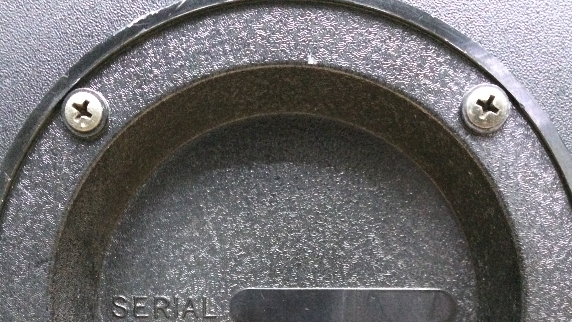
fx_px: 652
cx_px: 289
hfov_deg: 47.4
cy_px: 339
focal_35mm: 43
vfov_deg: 26.0
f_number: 2.2
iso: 640
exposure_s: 1/17
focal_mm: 4.15
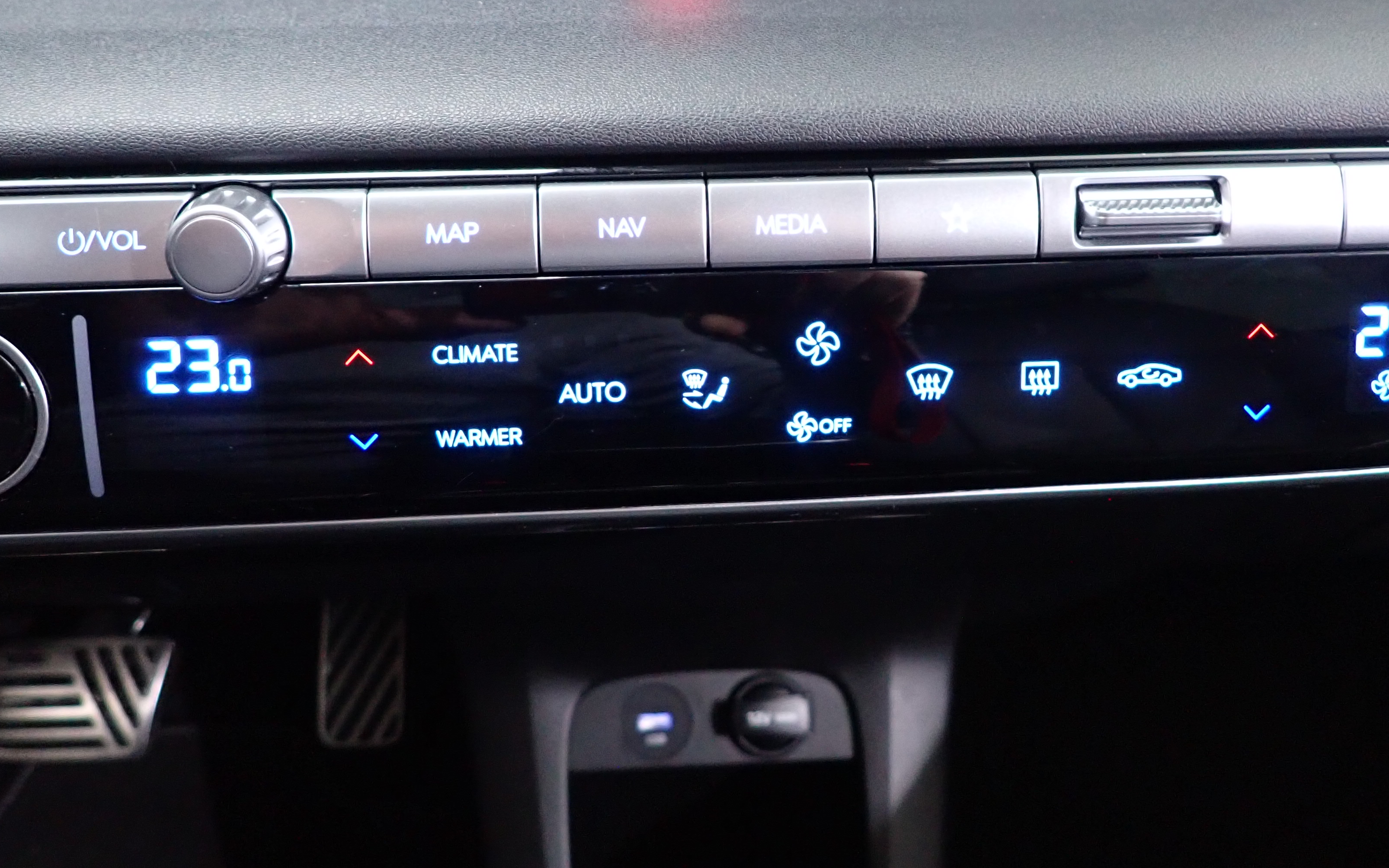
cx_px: 709
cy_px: 330
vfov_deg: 38.1
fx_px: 1249
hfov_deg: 58.1
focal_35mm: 33
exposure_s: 1/25
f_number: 2
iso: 800
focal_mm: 4.5
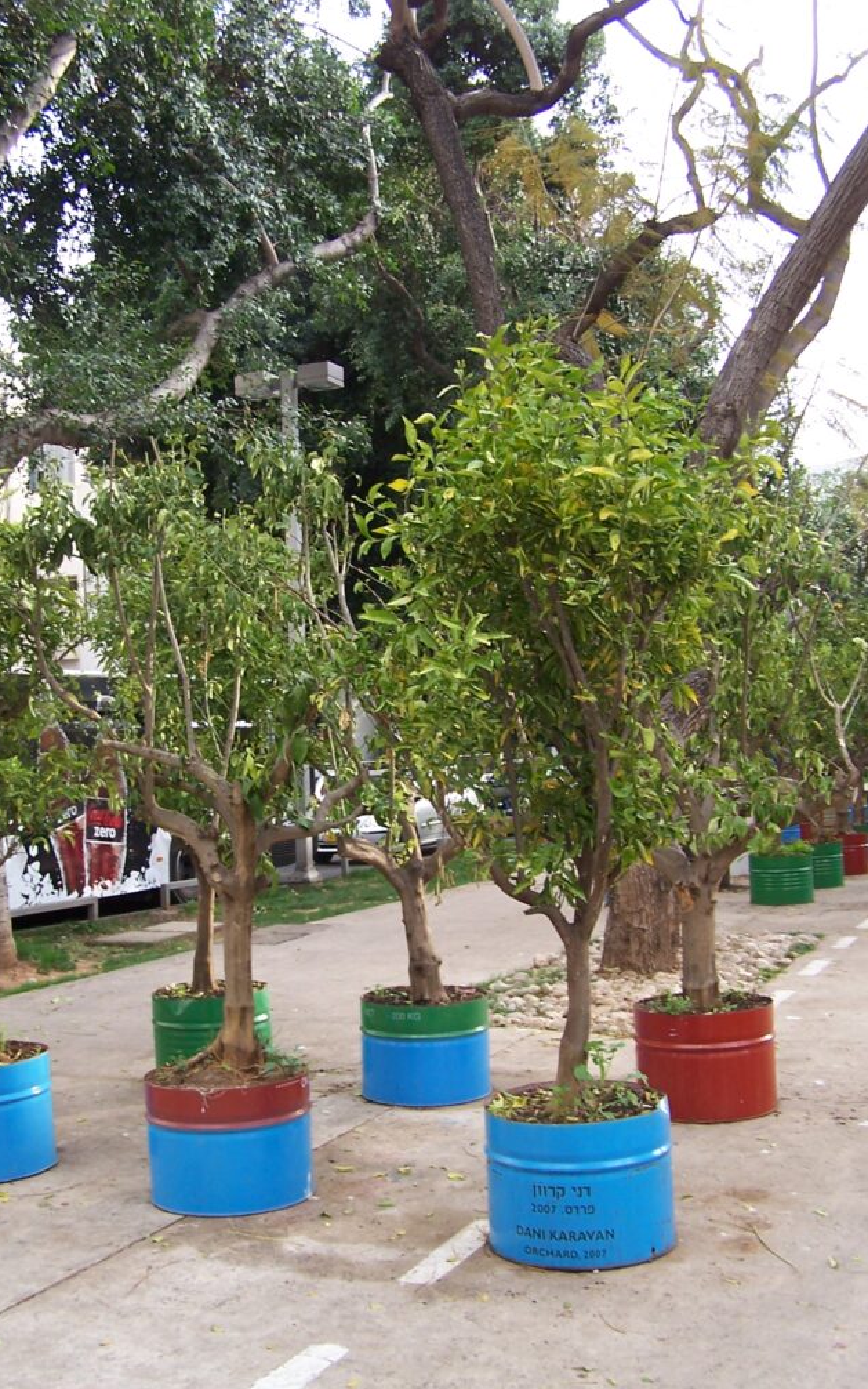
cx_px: 362
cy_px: 706
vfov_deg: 48.2
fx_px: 1551
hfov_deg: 31.2
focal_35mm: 41
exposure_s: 1/125
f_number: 2.8
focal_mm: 6.3
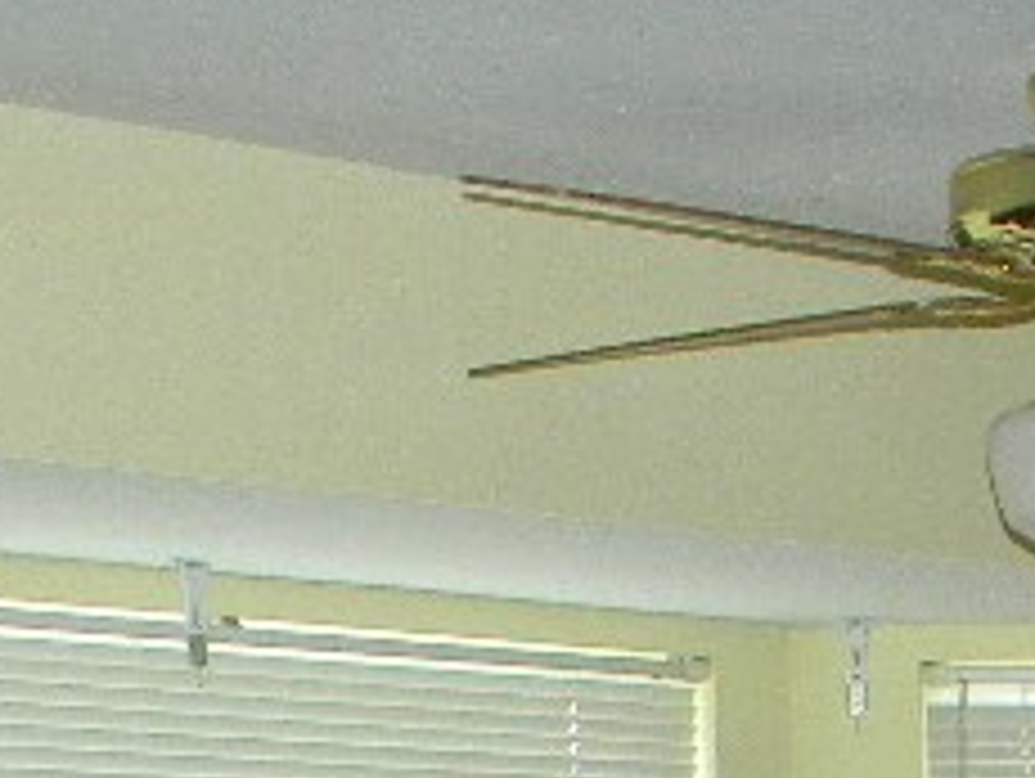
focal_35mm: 160
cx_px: 1516
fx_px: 4789
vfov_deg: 8.8
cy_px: 1516
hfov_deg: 11.8
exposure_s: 1/30
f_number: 3.7
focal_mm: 6.4
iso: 276
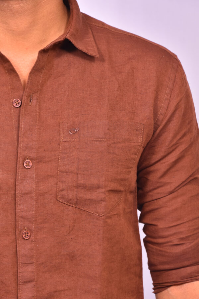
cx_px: 100
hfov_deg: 8.7
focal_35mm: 158
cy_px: 150
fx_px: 1306
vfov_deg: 13.0
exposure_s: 1/125
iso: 250
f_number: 8
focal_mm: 105
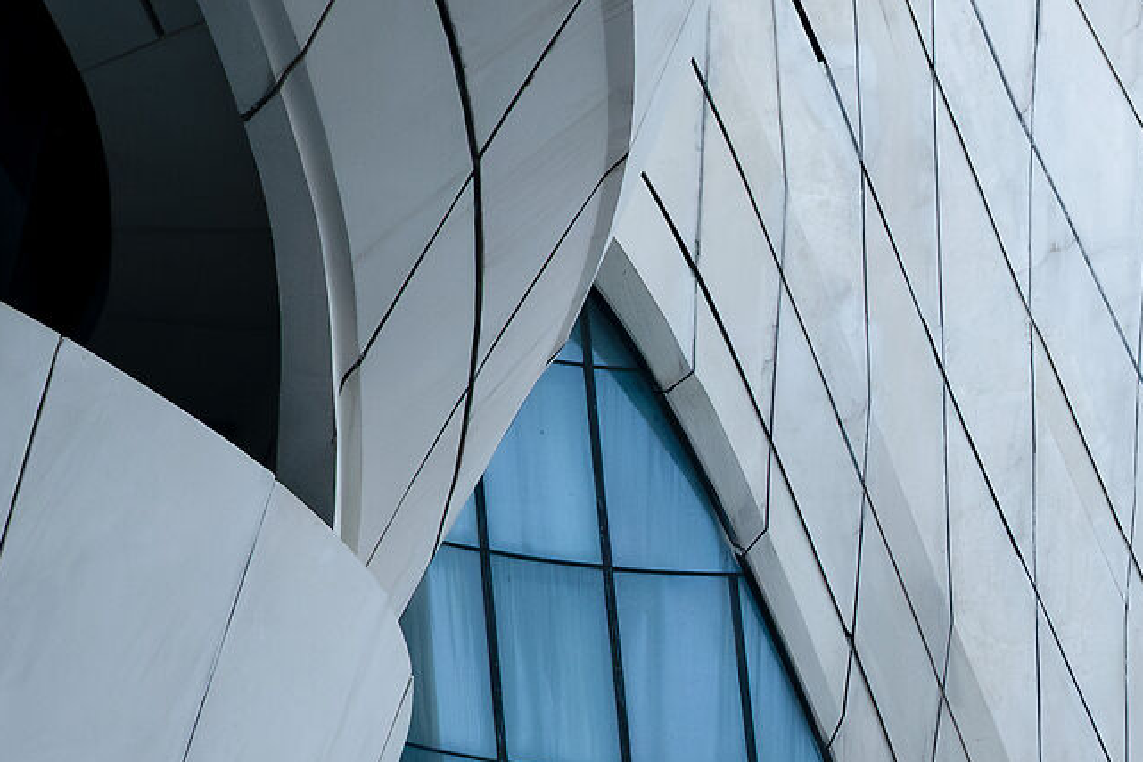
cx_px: 1878
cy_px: 1067
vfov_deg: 9.2
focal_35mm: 146
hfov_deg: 13.0
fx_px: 4634
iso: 1600
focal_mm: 39
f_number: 11
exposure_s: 1/125
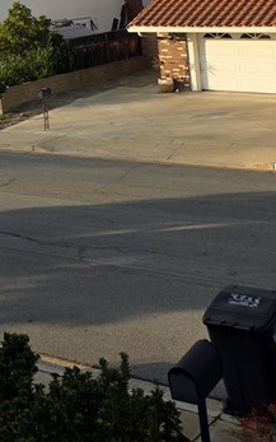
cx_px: -211
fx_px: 866
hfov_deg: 15.7
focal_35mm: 72
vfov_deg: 26.6
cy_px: -29
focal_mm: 6.3
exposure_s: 1/3667
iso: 80
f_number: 1.7
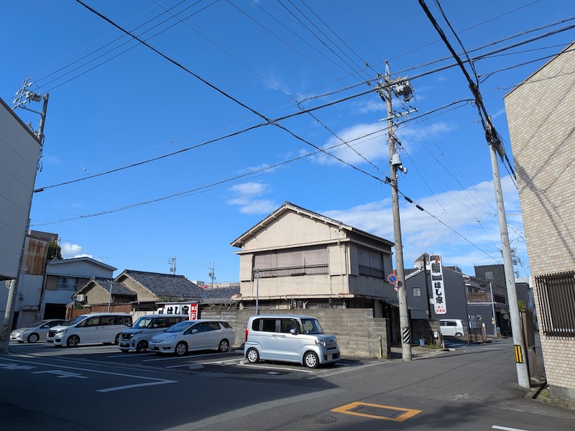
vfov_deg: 56.8
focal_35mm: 24
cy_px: 216
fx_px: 399
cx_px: 288
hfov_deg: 71.6
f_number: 1.7
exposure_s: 1/1391
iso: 29
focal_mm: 4.53
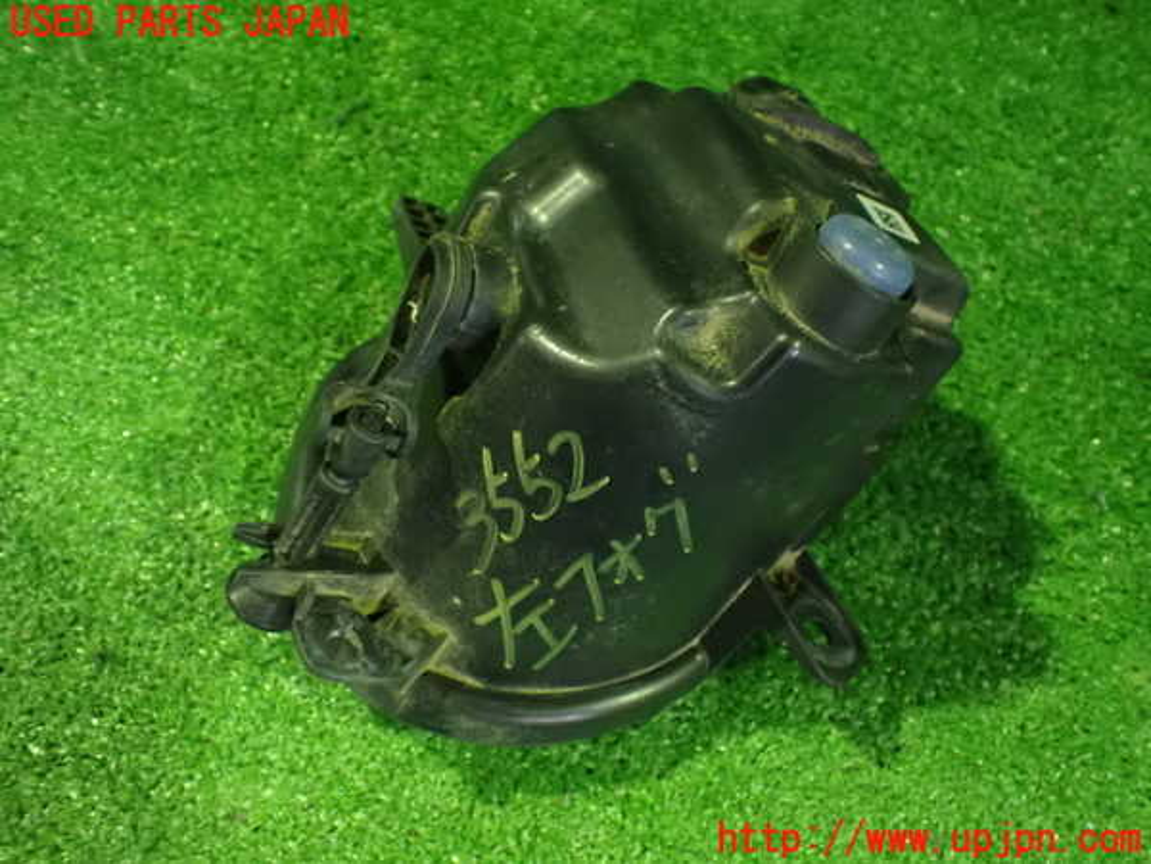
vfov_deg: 44.2
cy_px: 432
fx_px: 1064
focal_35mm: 32
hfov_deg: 56.8
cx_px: 576
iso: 1600
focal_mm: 5.79
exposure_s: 1/30
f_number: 2.4
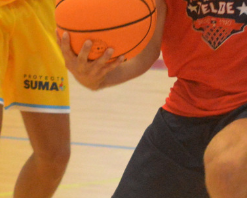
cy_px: 8
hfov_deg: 4.8
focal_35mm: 403
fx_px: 2948
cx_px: 170
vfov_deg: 3.8
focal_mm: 72
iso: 3200
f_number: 7.1
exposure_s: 1/500
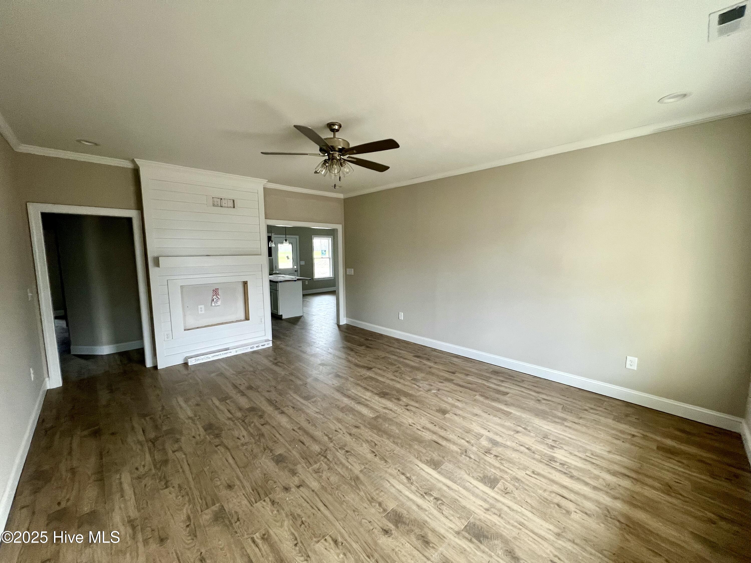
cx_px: 376
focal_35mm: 13
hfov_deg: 106.2
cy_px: 282
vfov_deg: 89.9
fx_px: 282
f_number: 1.8
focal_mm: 1.57
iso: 250
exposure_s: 1/89
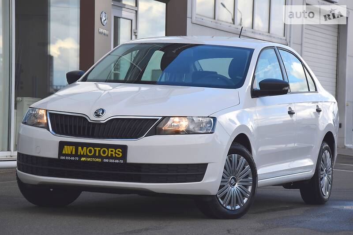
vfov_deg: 9.3
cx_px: 176
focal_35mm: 147
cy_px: 118
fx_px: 1441
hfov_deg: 14.0
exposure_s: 1/250
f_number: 8
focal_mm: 98
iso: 200
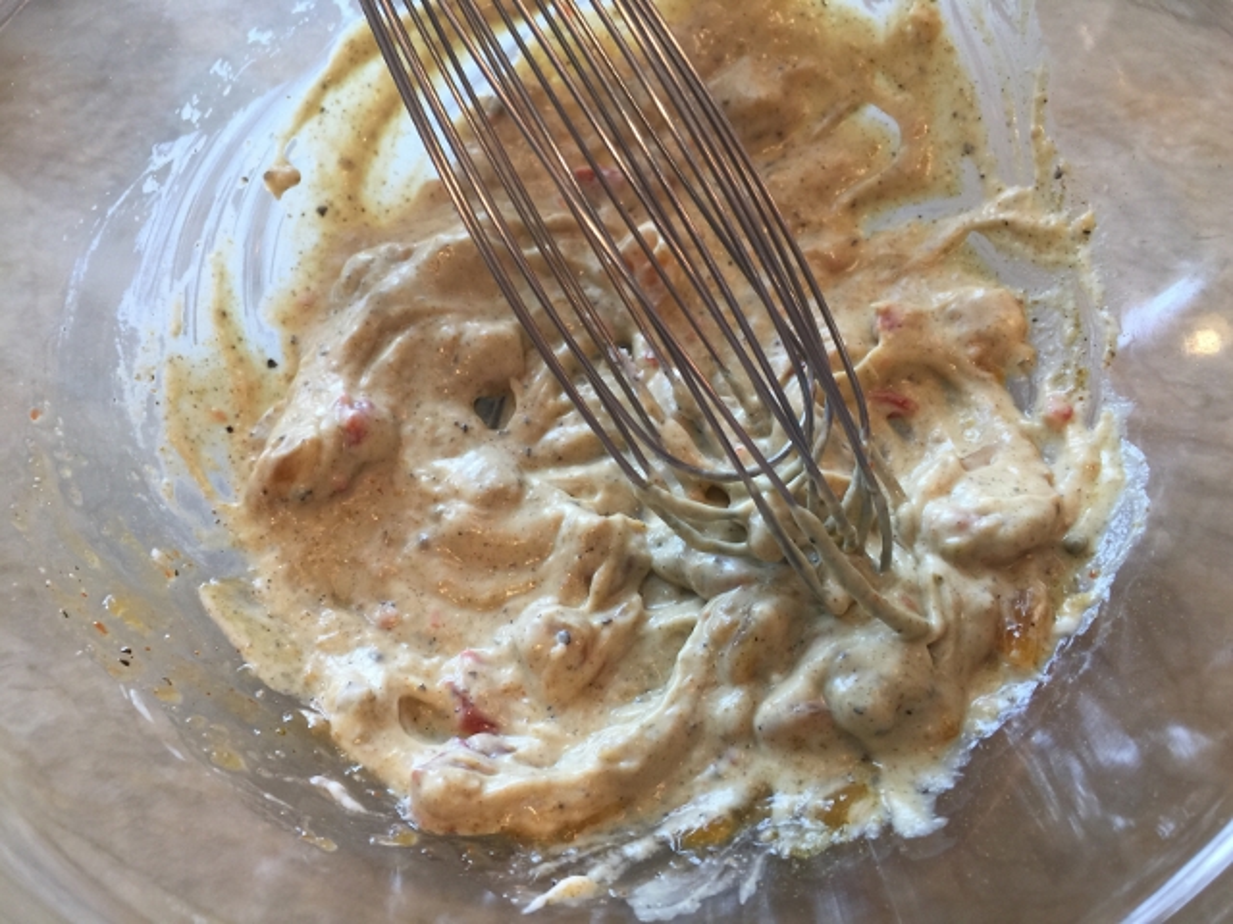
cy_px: 462
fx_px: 1033
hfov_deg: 61.7
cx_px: 616
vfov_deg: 48.2
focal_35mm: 29
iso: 32
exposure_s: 1/30
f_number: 2.2
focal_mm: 4.15
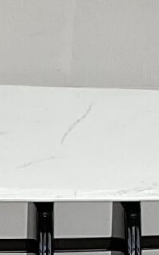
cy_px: 307
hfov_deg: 5.2
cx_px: -94
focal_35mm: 252
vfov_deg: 8.2
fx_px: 1747
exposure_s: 1/100
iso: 32
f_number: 1.8
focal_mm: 3
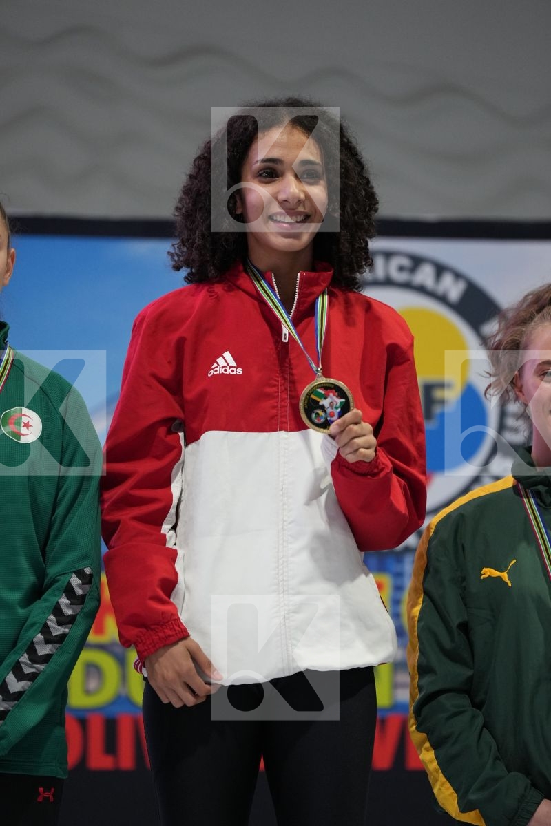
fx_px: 4591
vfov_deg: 10.3
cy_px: 413
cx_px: 276
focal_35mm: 200
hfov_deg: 6.9
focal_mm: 200
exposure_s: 1/250
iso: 2500
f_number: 2.8
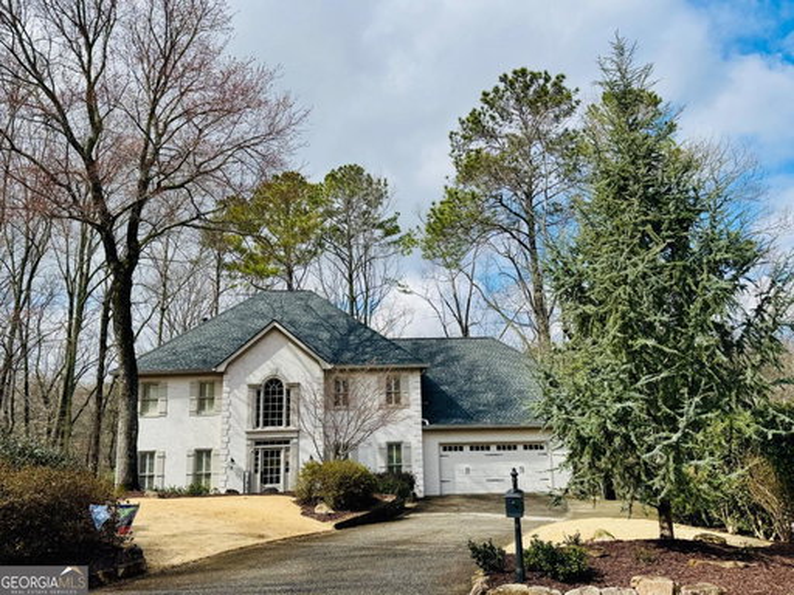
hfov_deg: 71.6
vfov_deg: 56.8
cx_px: 397
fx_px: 550
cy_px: 298
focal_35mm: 24
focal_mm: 6.76
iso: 80
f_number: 1.78
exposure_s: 1/4950
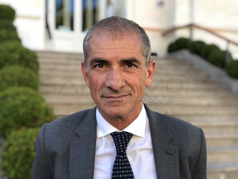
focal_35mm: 52
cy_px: 90
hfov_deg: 36.8
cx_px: 119
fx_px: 358
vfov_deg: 28.0
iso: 16
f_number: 2.4
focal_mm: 6
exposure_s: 1/73
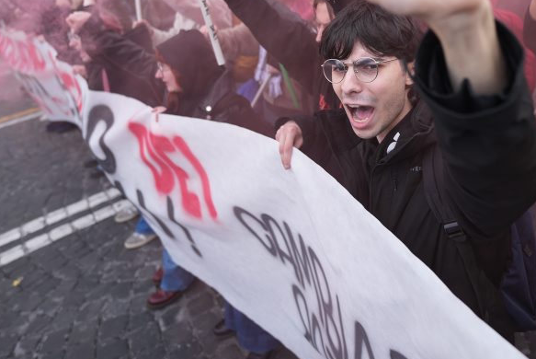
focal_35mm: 24
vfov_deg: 51.1
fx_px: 358
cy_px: 91
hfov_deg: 66.0
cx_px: 439
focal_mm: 14
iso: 125
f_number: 1.8
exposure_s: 1/640
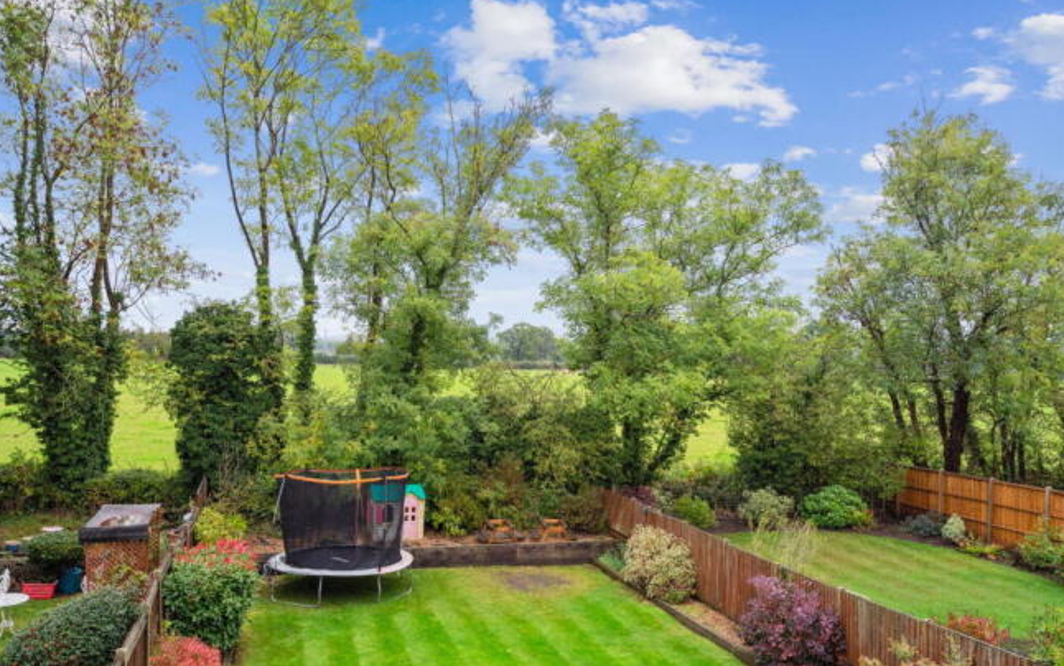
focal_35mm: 31
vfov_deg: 40.6
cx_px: 530
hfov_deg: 61.2
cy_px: 355
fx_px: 899
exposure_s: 1/320
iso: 640
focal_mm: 30
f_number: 4
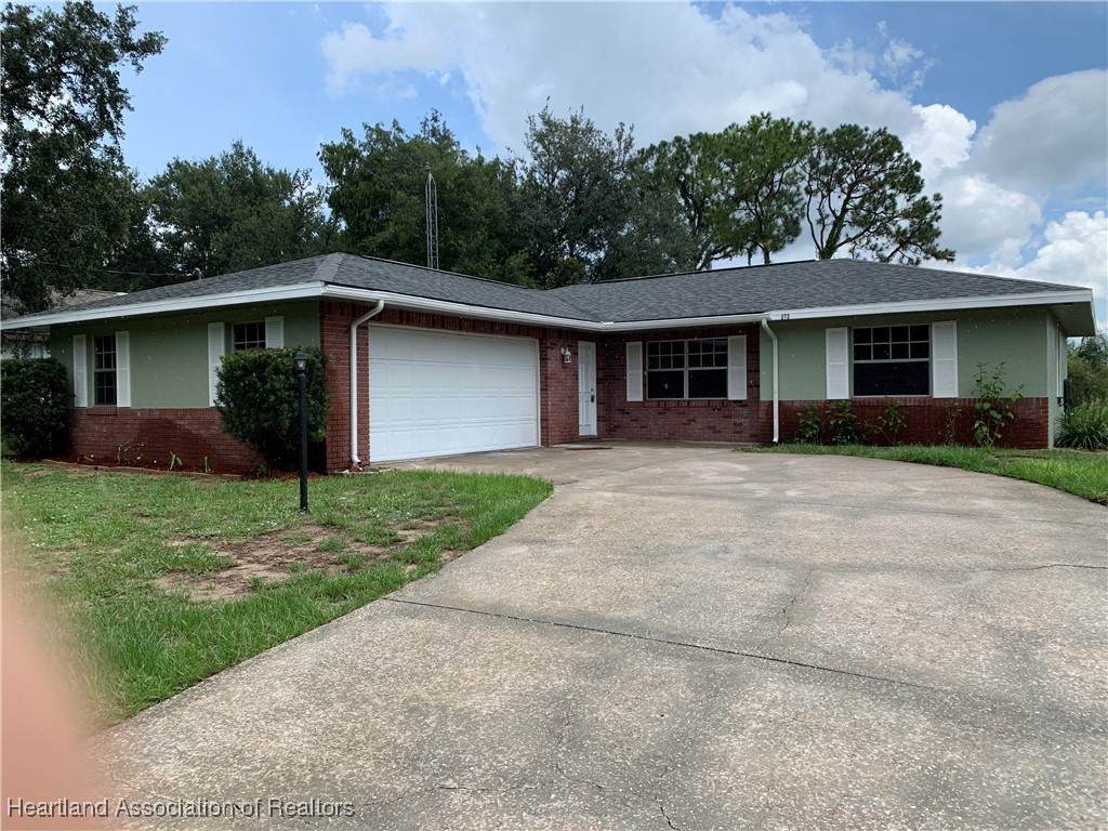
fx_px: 832
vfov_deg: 53.1
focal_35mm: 26
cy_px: 416
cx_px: 554
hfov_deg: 67.3
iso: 25
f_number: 1.8
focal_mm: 4.25
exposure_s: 1/1490
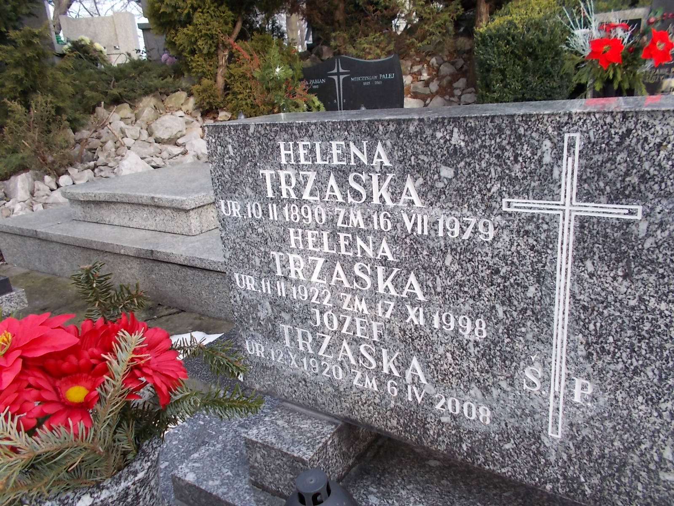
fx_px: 506
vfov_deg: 53.1
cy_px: 253
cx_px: 337
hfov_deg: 67.3
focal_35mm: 26
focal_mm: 4.6
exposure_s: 1/160
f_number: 3.2
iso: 80
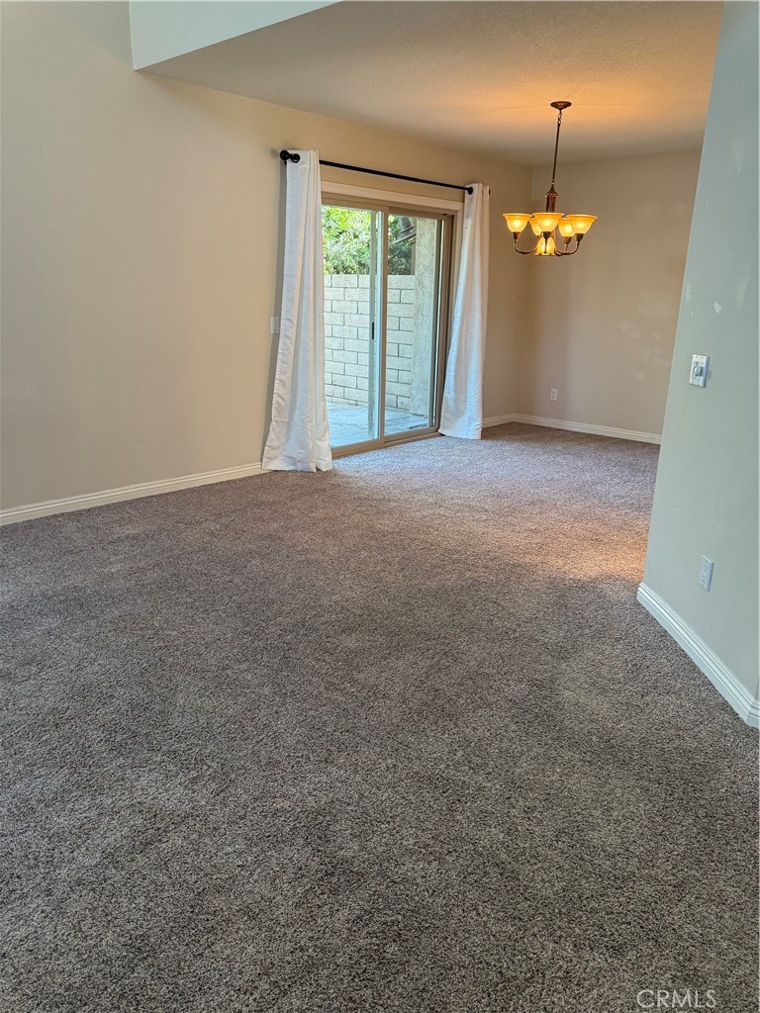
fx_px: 703
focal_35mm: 24
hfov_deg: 56.8
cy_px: 506
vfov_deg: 71.6
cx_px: 380
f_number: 1.78
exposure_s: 1/120
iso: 250
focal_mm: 6.76
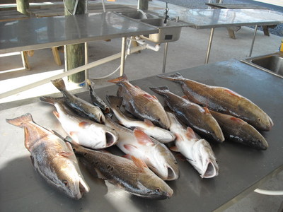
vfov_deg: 40.7
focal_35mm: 35
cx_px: 142
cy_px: 106
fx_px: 286
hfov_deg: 52.6
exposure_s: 1/239
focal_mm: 5.7
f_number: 2.8
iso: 64
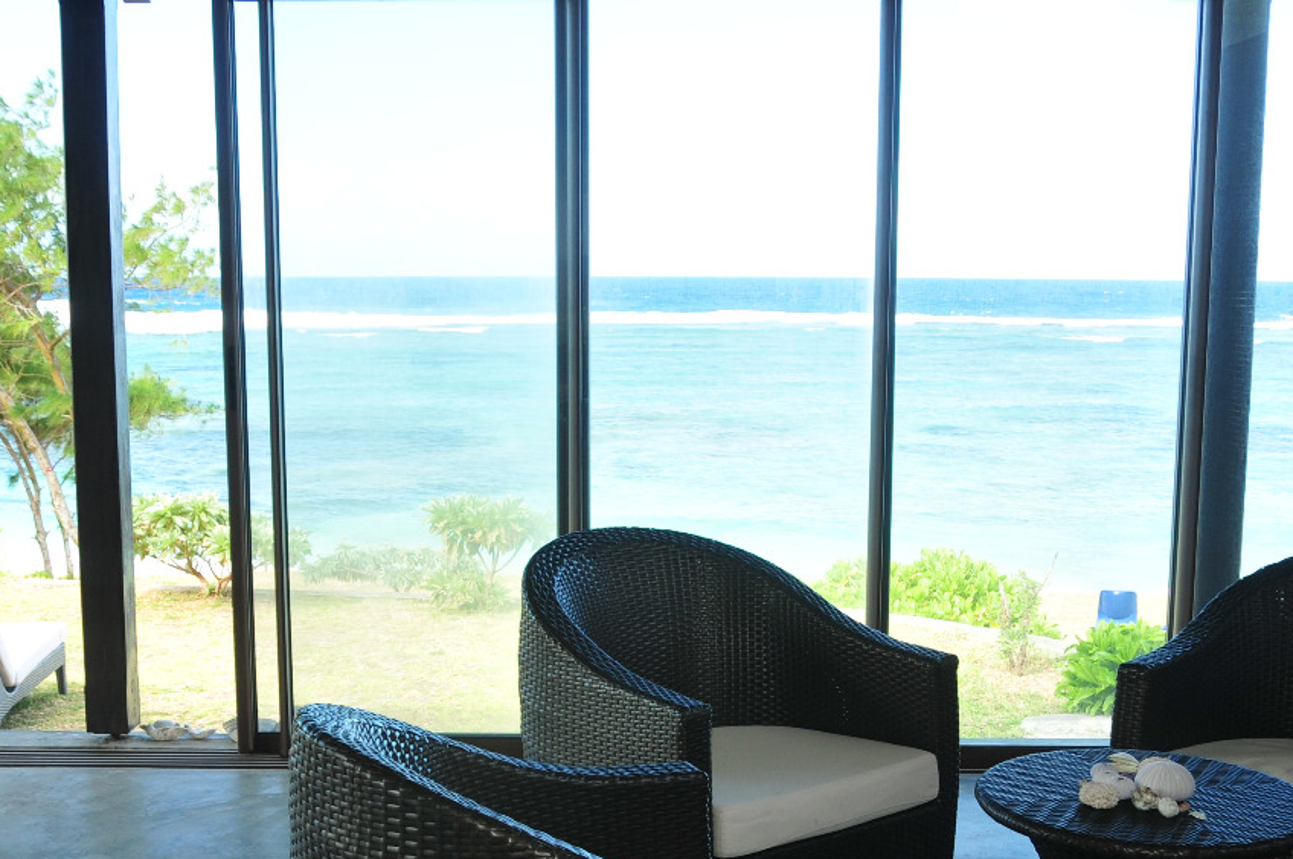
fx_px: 1650
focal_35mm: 46
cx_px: 624
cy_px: 555
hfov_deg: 42.8
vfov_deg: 29.0
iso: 200
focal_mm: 16
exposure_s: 1/30
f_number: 5.6
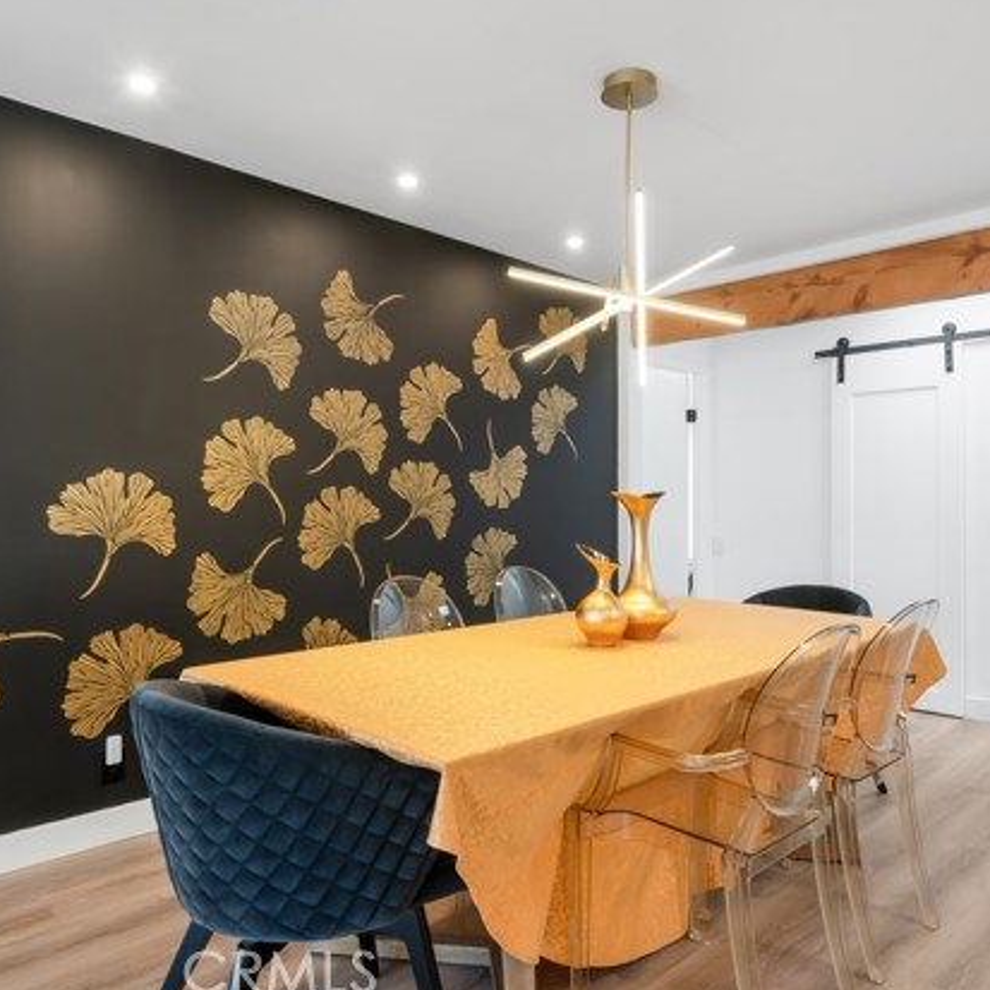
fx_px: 809
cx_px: 530
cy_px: 495
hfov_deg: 62.9
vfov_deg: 62.9
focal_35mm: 25
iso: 64
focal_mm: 19
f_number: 8
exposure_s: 1/8
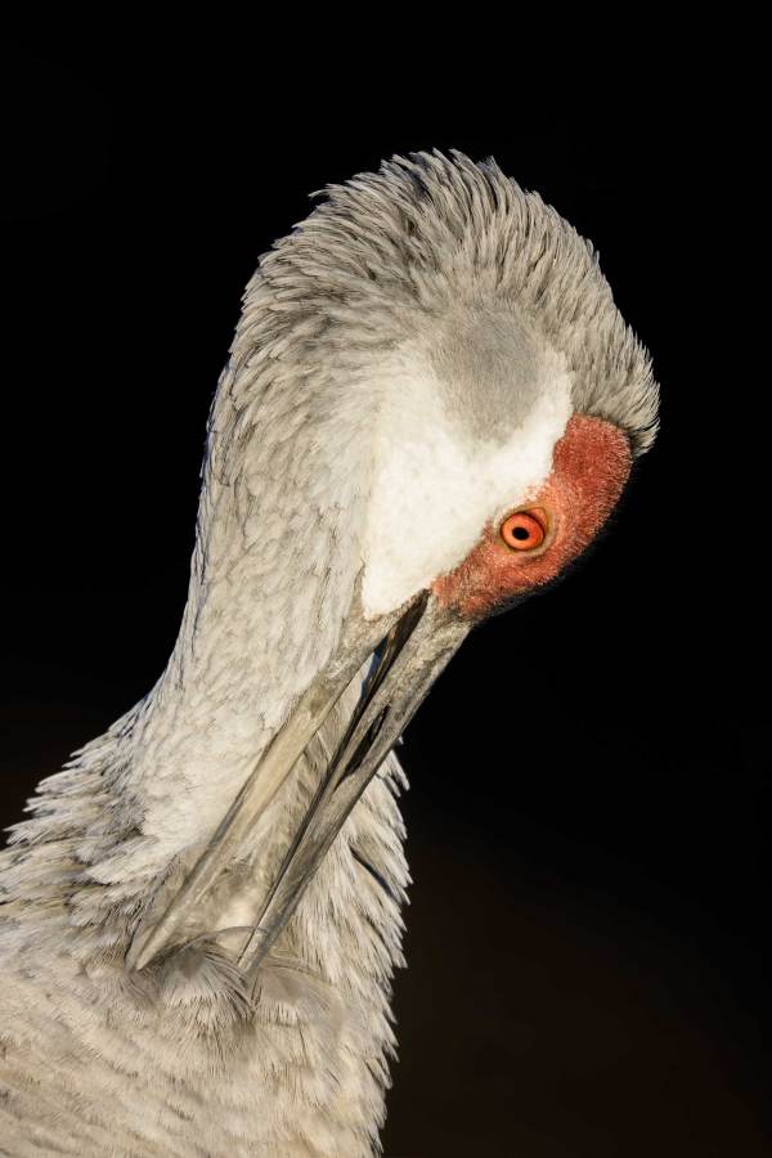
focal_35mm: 1120
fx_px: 36024
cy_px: 579
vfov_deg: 1.8
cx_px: 386
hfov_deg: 1.2
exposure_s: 1/1600
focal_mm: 1120
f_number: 11
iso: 3200
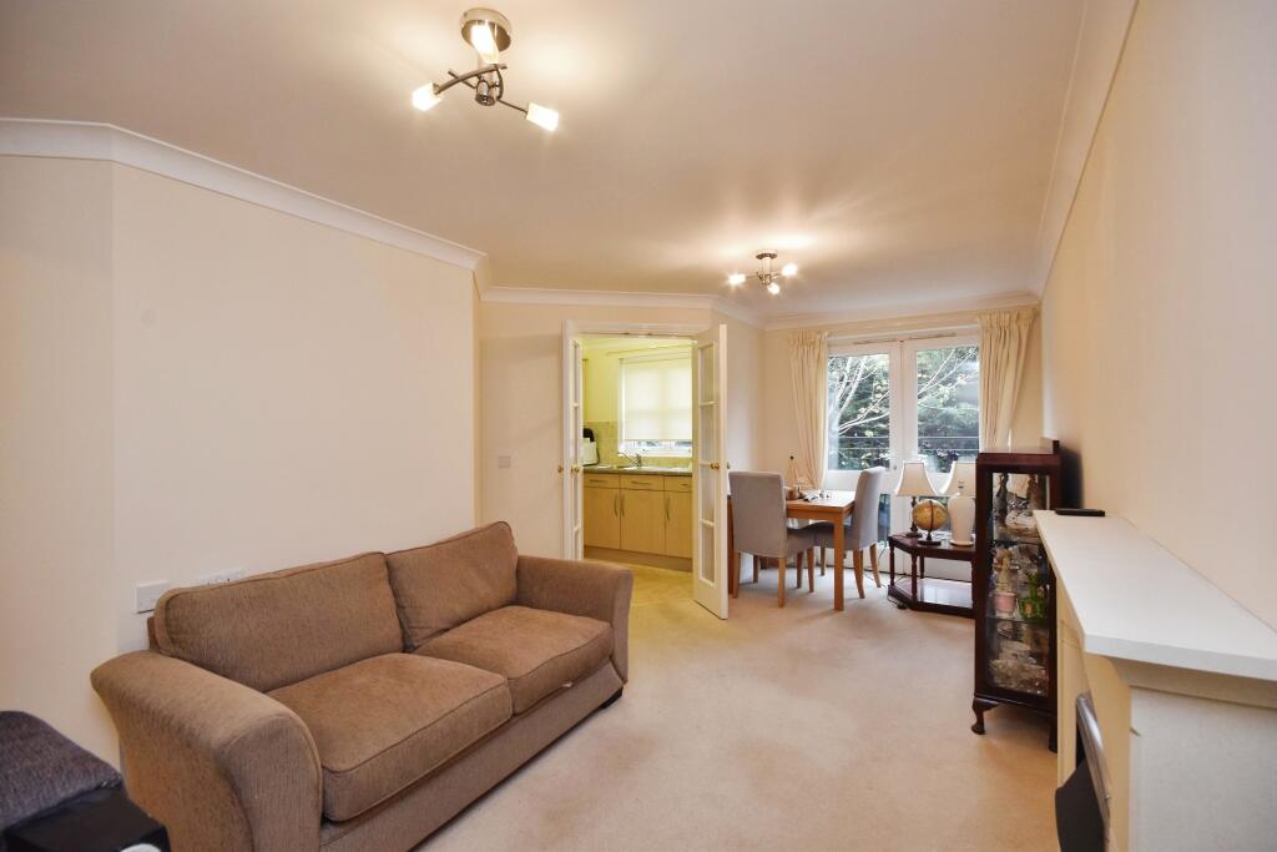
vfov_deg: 77.3
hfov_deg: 100.4
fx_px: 532
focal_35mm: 15
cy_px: 426
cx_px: 638
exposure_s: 1/20
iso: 400
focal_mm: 10
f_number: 8
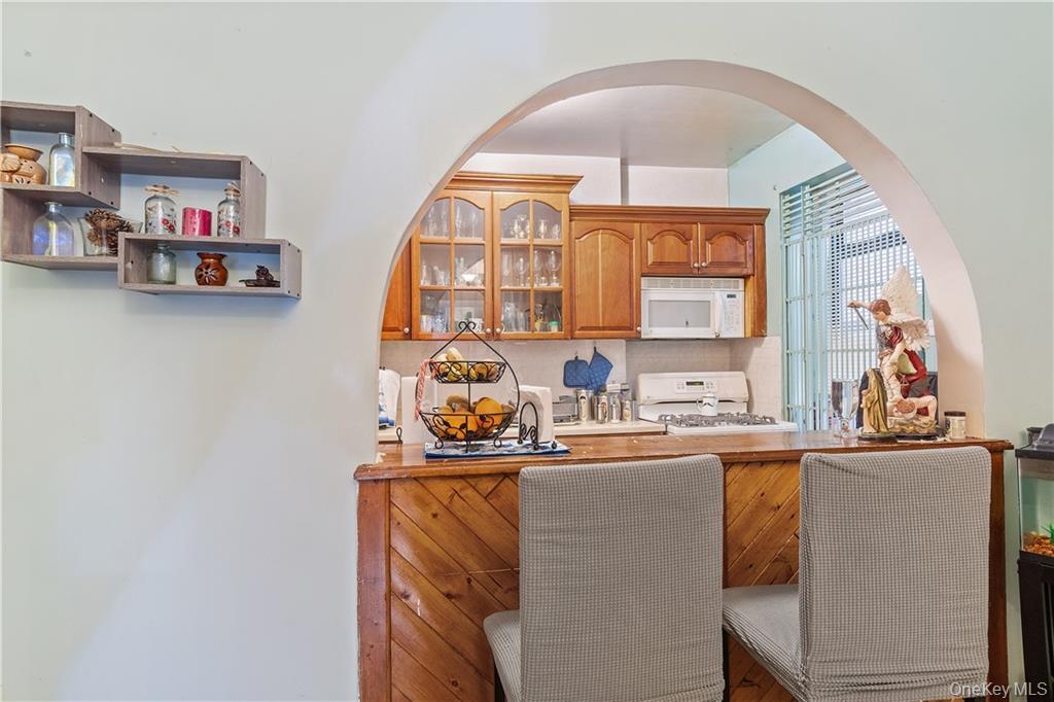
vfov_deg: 67.3
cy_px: 351
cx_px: 527
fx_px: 527
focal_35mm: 18
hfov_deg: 90.0
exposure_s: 3
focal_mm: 12
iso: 400
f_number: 8
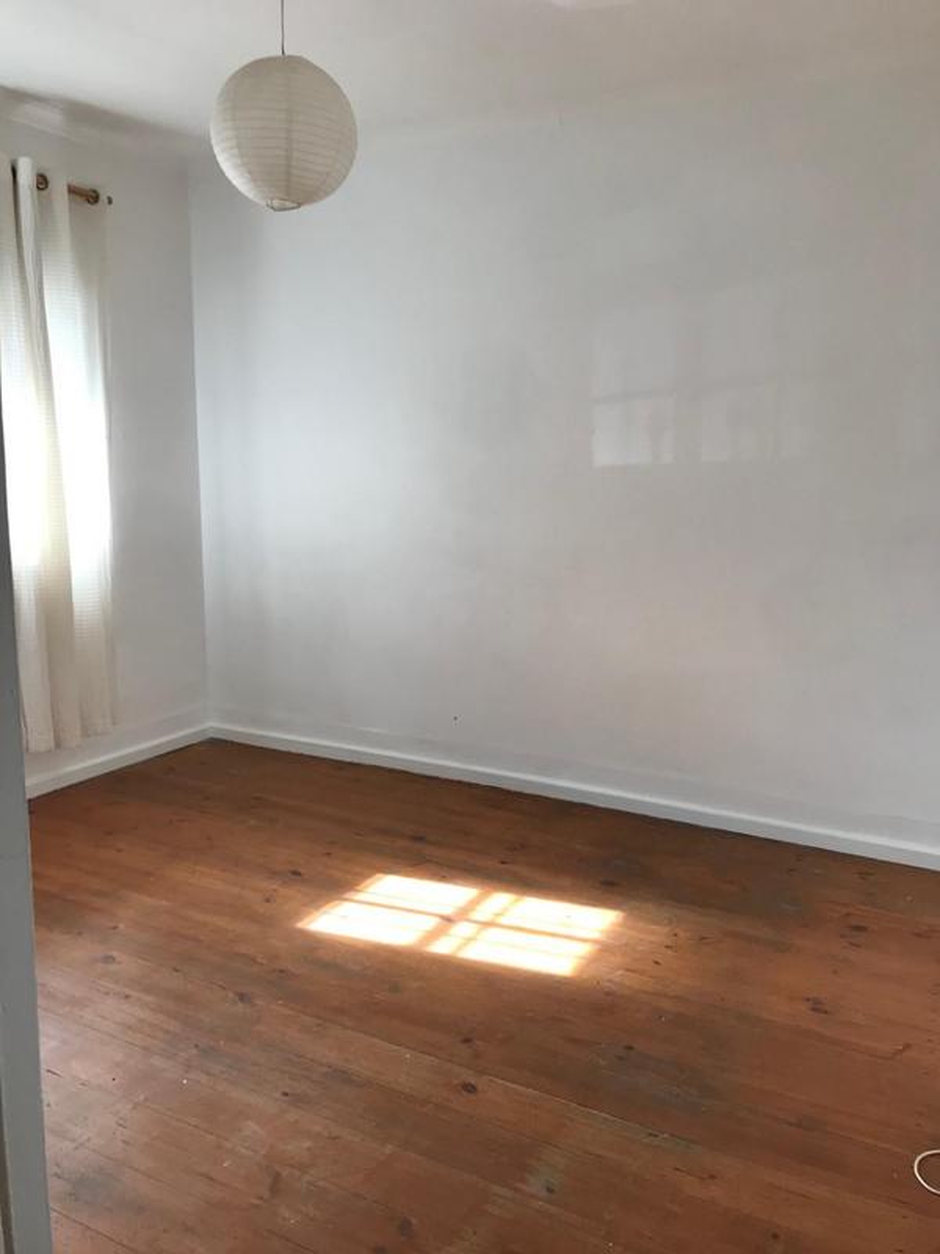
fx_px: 1014
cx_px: 470
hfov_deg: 49.7
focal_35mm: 28
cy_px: 627
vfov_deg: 63.4
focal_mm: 3.99
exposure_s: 1/100
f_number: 1.8
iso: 32
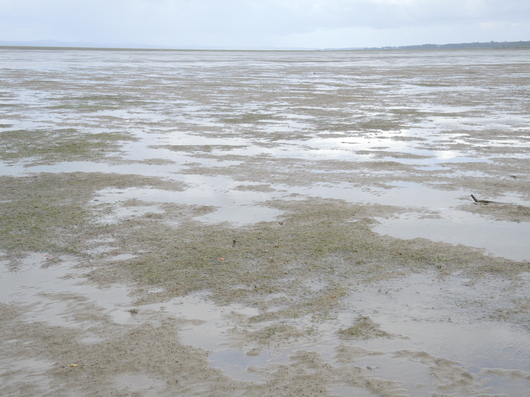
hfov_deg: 33.2
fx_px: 888
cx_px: 265
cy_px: 198
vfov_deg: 25.2
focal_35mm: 58
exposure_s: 1/400
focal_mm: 12.5
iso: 80
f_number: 2.8
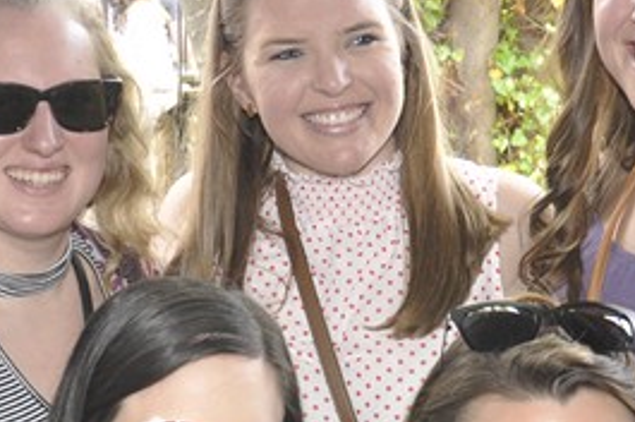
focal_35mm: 102
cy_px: 549
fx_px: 1797
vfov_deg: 12.9
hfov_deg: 20.0
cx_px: 290
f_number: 5
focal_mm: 18
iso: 400
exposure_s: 1/60
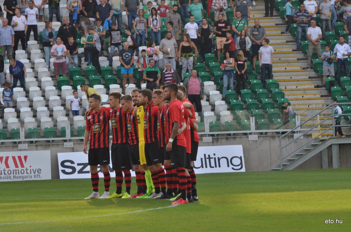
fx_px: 2627
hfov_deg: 7.6
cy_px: 116
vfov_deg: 5.1
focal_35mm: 270
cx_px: 176
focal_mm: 180
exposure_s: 1/3200
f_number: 7.1
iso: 2200
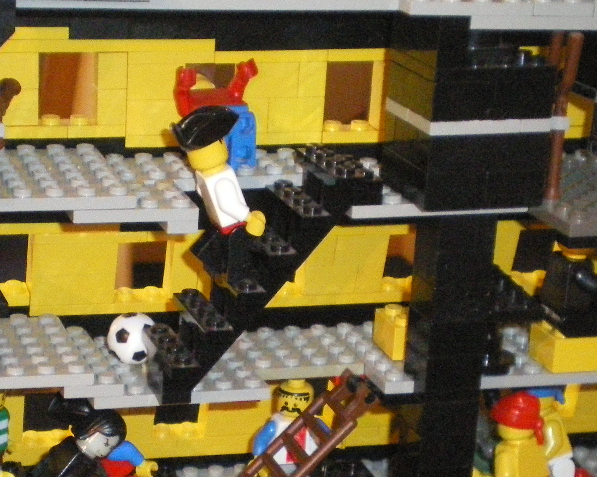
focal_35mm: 108
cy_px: 363
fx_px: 1908
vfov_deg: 14.2
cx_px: 182
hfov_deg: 17.7
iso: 800
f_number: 3.7
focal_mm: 8.4
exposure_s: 1/50
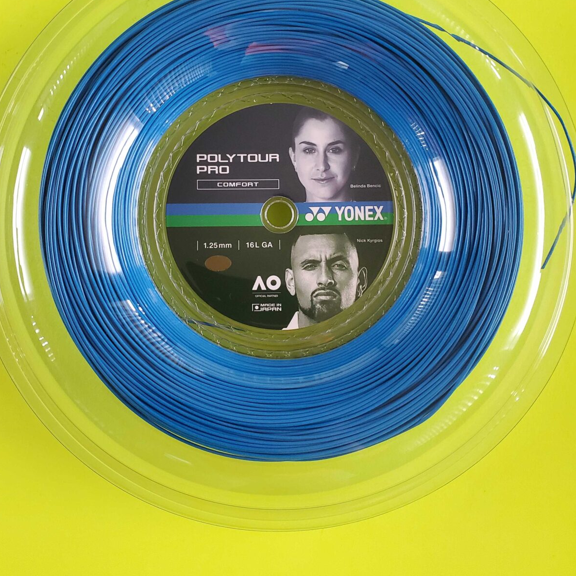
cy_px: 219
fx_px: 584
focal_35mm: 31
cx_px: 286
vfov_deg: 52.0
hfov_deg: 52.5
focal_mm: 4.3
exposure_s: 1/40
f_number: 2.4
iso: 640
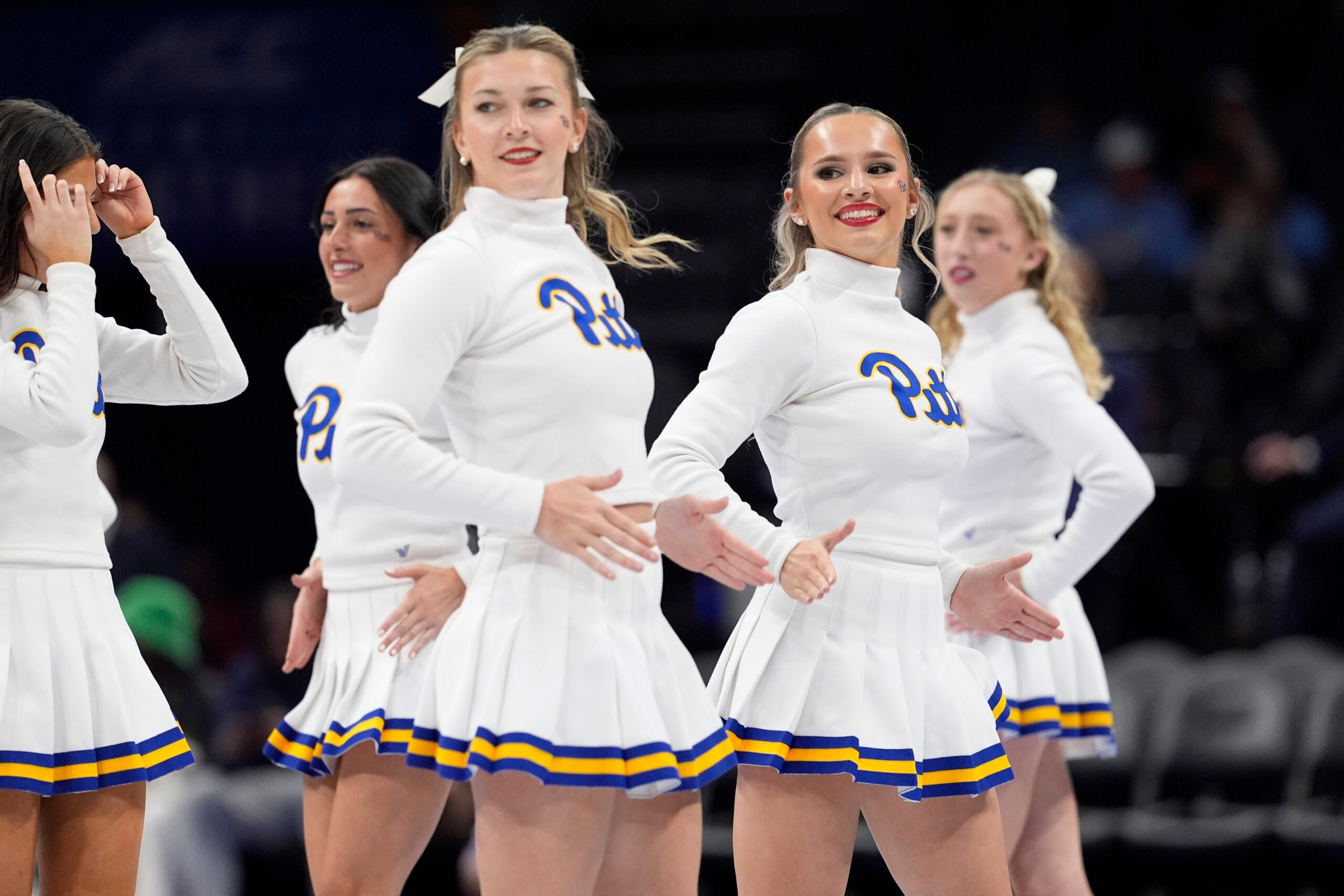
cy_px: 448
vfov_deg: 4.6
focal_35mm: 300
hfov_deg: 6.9
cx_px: 672
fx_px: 11200
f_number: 3.5
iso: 4000
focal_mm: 300
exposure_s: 1/1000
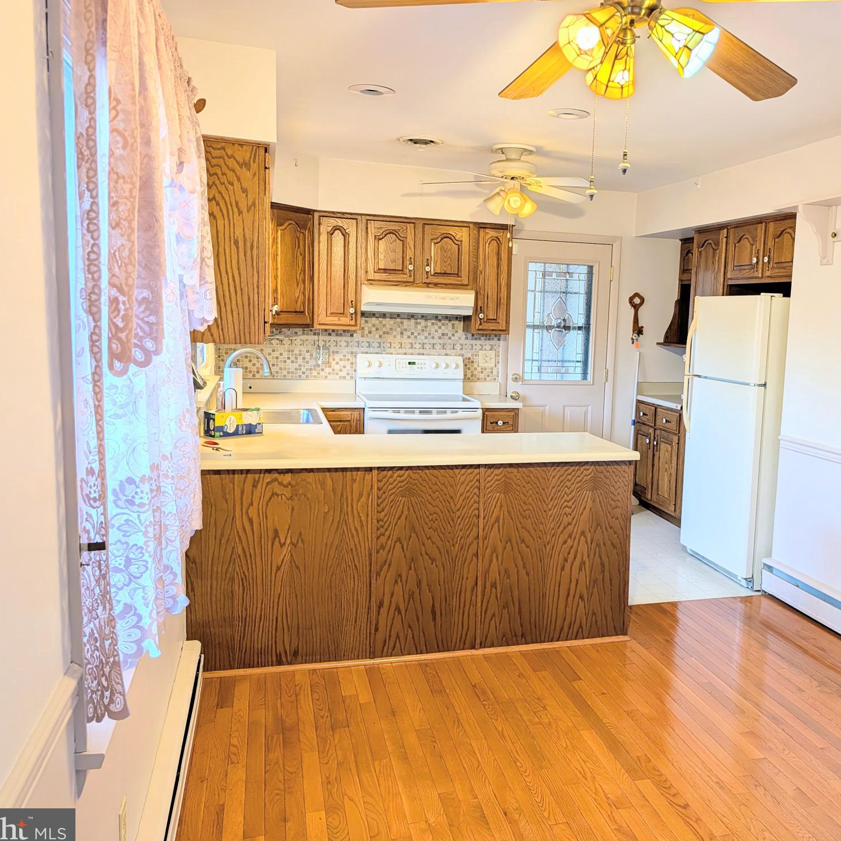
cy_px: 422
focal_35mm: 29
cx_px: 509
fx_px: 797
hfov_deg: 55.2
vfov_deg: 55.6
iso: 25
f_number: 1.68
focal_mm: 6.9
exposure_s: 1/120
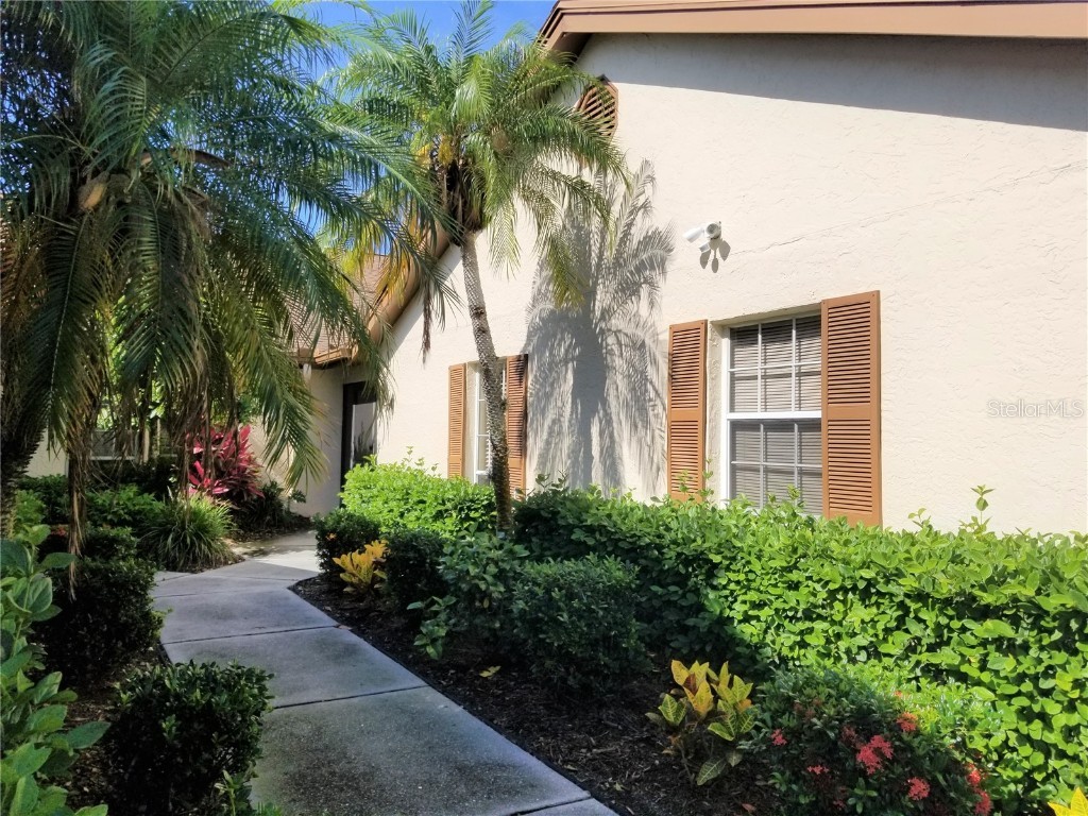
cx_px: 544
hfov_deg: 67.3
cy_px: 408
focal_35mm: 26
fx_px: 817
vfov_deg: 53.1
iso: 50
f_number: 1.7
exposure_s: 1/3937
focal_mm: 4.3
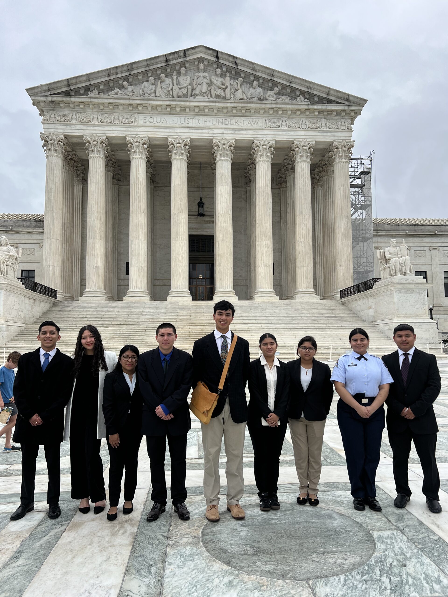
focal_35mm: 26
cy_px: 298
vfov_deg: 67.3
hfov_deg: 53.1
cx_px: 224
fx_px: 449
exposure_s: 1/3077
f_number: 1.5
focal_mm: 5.7
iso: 50
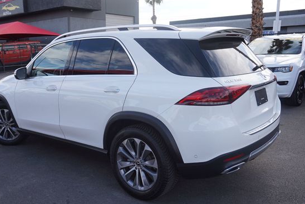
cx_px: 134
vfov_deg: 37.9
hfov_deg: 54.3
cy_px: 110
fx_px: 297
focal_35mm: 35
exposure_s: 1/200
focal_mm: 20
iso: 100
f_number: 5.6
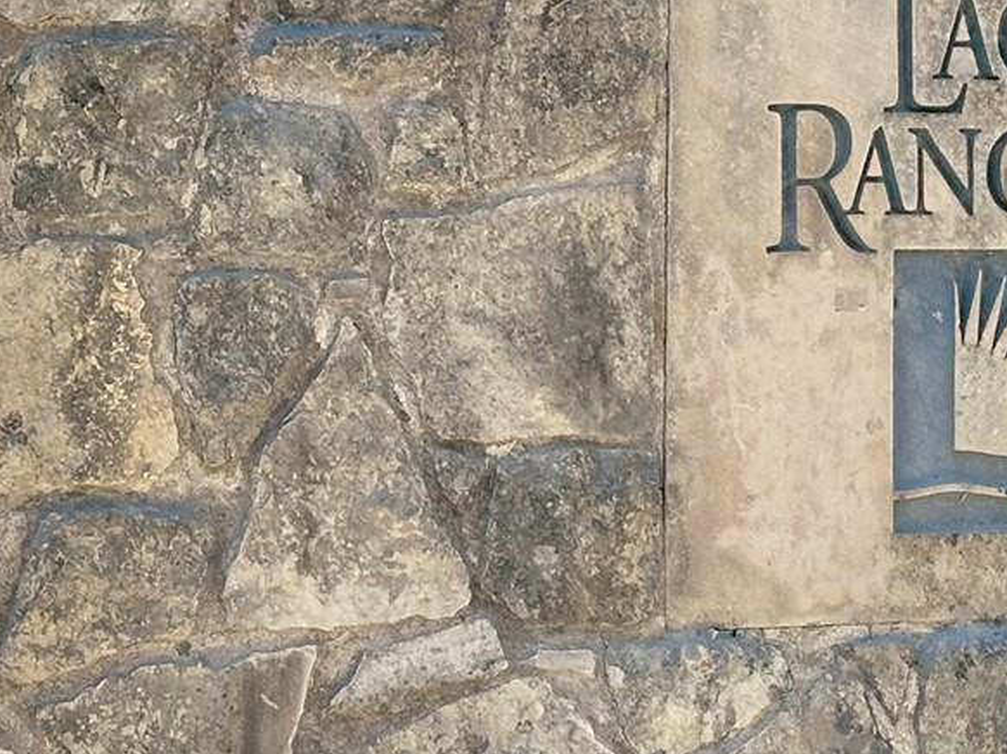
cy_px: 510
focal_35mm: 169
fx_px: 4914
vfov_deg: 8.8
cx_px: 1080
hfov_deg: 11.5
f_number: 1.78
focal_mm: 6.86
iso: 64
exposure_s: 1/2160
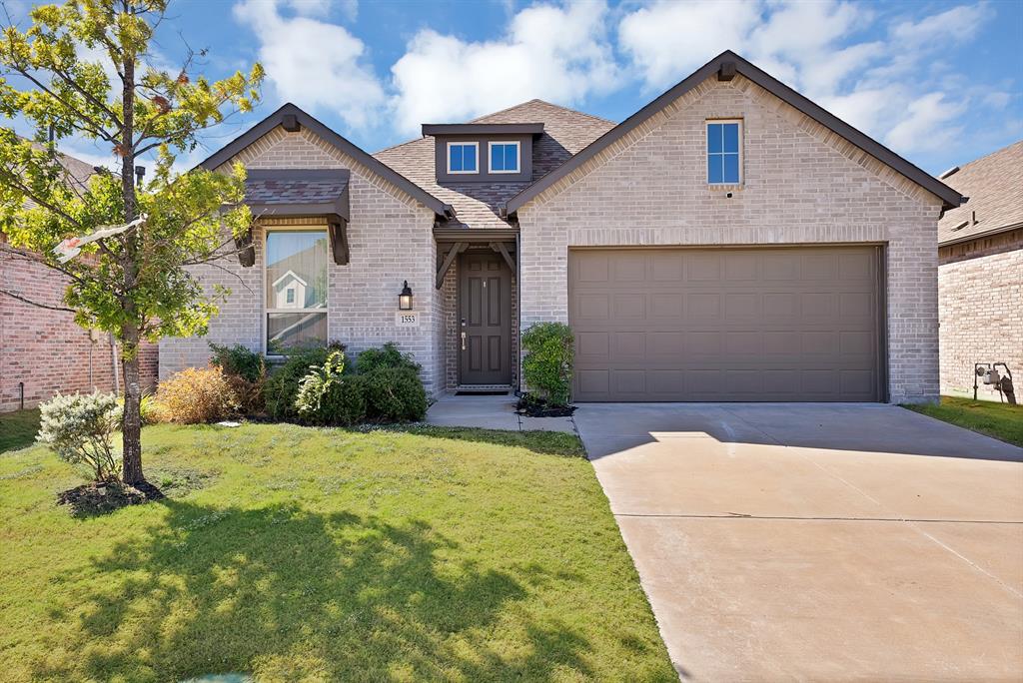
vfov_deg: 53.2
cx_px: 512
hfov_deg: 73.7
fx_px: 682
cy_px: 342
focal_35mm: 24
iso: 640
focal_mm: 24
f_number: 9
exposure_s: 1/200
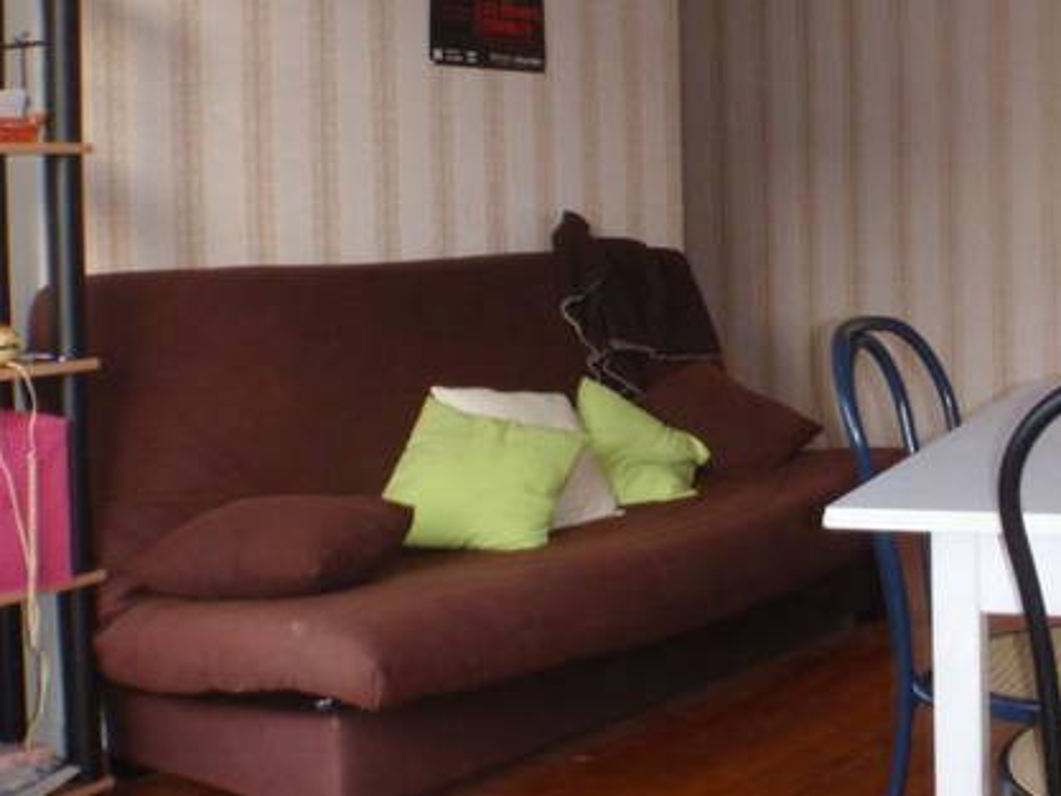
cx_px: 817
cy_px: 285
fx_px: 1625
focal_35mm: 53
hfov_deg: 35.2
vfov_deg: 27.4
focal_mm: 5
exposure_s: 1/30
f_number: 3.5
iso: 160
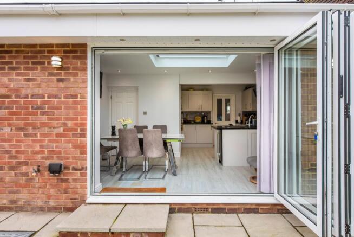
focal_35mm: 20
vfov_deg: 62.0
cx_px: 177
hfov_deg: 83.9
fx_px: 197
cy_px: 118
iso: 320
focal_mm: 20
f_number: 9
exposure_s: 1/125
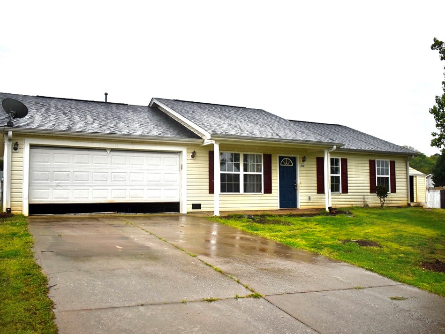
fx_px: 424
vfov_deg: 43.0
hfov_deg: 55.3
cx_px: 228
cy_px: 169
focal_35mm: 33
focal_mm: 20
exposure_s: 1/250
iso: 450
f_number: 3.5
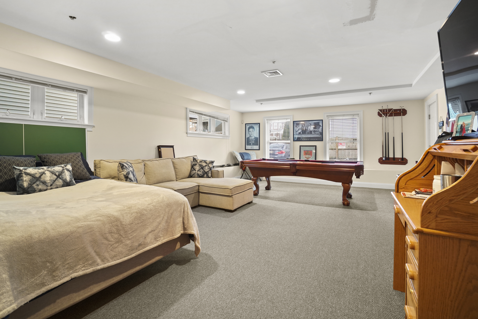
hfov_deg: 96.7
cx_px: 237
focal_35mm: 16
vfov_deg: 73.7
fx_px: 212
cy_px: 149
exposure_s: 1/1.67
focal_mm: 10
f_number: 7.1
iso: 500
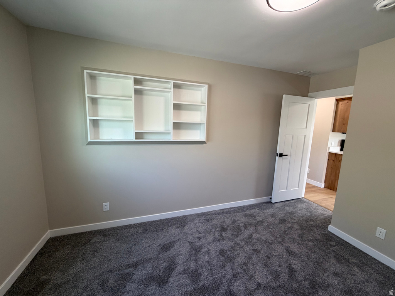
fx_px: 160
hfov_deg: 102.1
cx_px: 198
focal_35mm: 14
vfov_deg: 85.7
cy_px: 148
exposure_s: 1/121
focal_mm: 2.22
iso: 160
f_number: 2.2
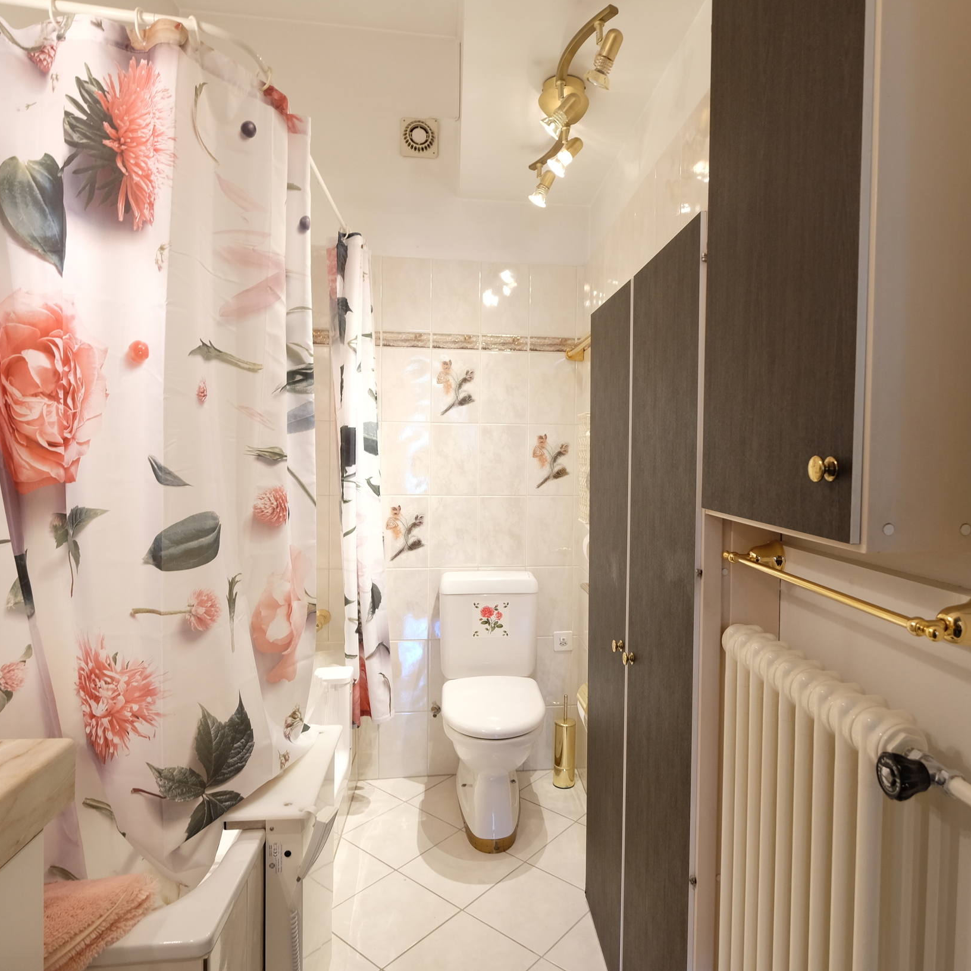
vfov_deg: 74.8
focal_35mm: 20
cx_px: 539
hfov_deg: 74.6
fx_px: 635
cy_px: 472
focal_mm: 10
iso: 640
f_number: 4
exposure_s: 1/15
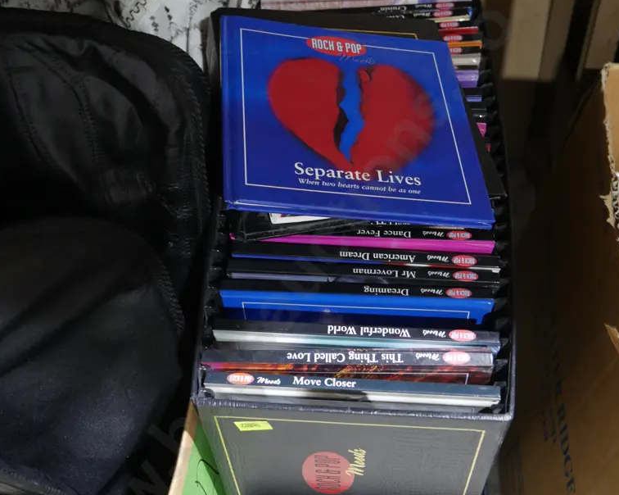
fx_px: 824
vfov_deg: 33.4
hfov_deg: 41.2
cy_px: 272
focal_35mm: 45
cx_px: 308
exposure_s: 1/60
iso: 1000
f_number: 4
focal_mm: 17
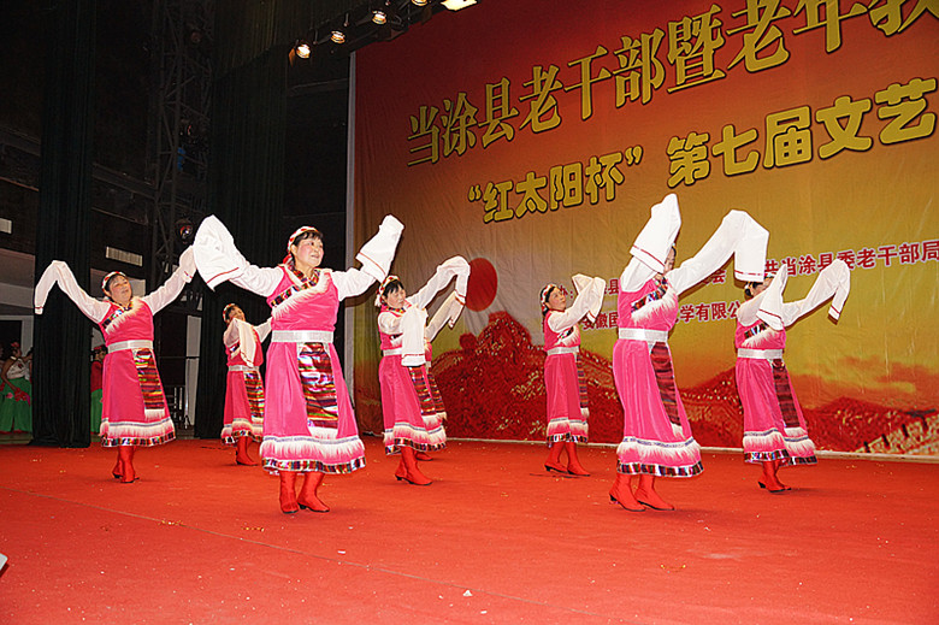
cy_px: 312
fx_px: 860
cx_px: 470
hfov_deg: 57.3
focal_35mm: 33
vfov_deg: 39.9
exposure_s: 1/160
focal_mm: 22
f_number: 3.2
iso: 800
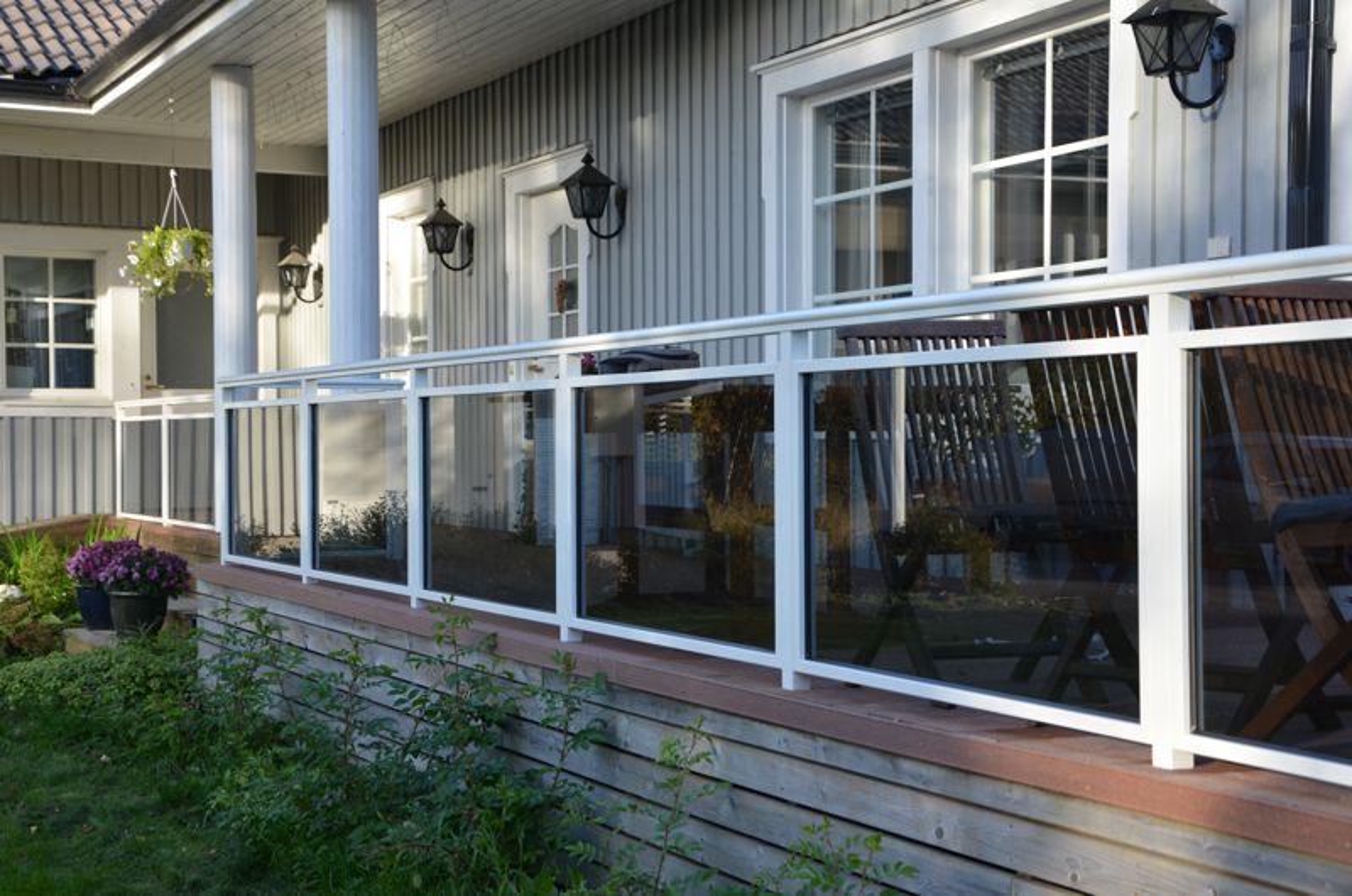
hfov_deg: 35.1
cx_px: 676
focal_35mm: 57
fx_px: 2136
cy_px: 448
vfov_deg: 23.7
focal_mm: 38
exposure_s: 1/160
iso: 200
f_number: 6.3
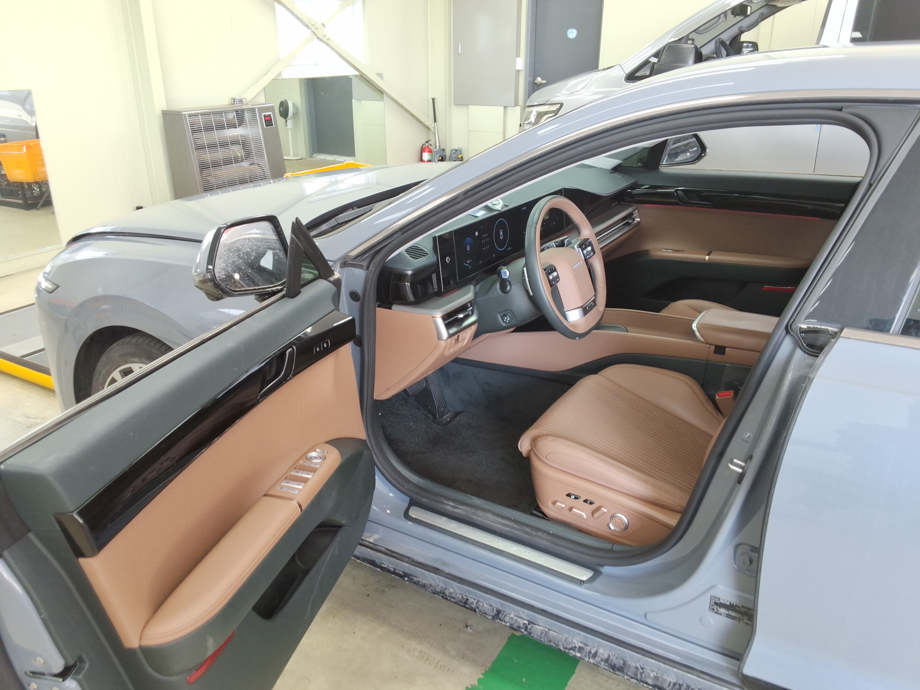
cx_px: 460
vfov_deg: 49.7
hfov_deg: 63.4
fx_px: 744
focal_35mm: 28
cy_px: 345
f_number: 1.9
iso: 41
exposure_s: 1/40
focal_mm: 2.91
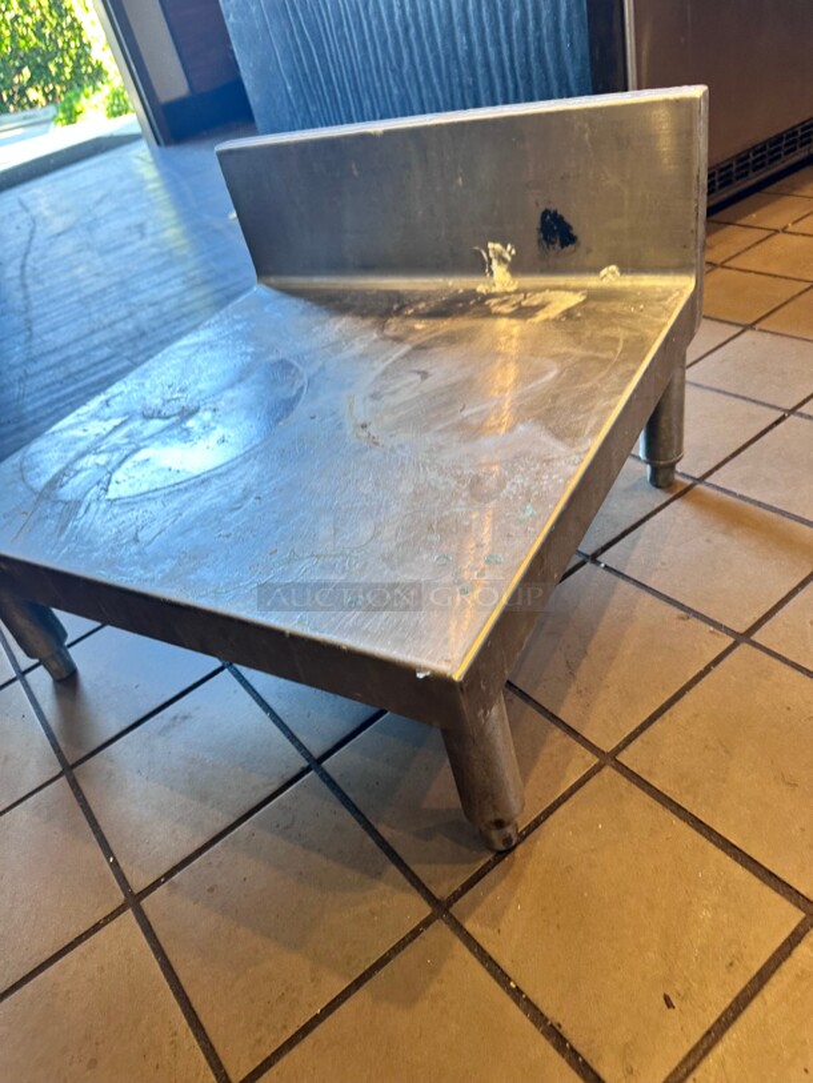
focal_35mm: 24
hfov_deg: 56.8
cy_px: 542
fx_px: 751
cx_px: 406
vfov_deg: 71.6
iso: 125
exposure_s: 1/60
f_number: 1.78
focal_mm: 6.86
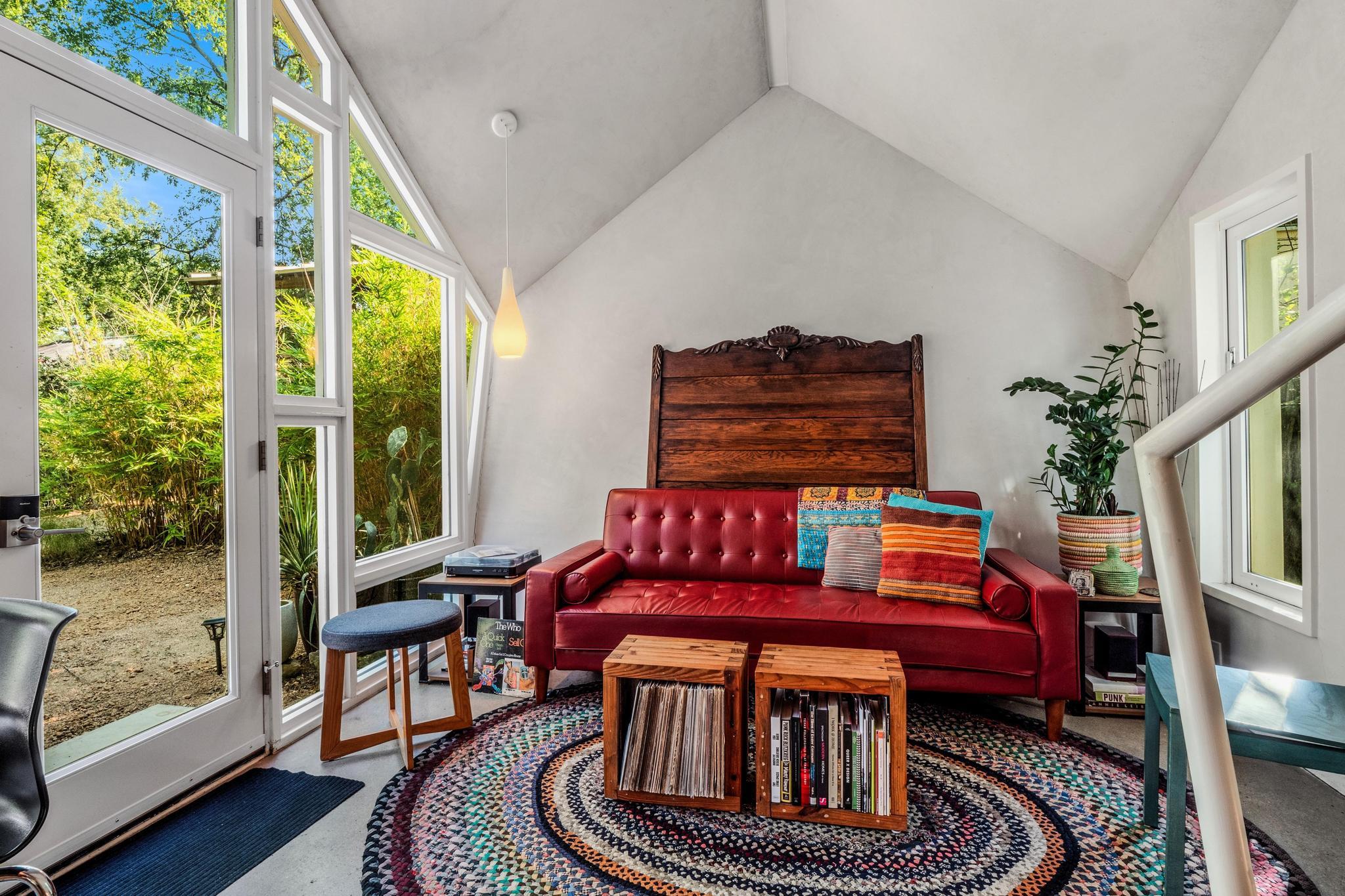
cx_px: 672
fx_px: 598
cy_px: 448
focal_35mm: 16
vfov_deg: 73.7
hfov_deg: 96.7
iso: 200
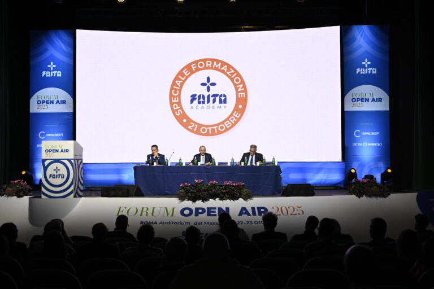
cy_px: 144
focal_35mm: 47
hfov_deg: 41.9
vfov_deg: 28.6
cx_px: 217
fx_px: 567
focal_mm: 47
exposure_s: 1/1000
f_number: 4
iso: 3200
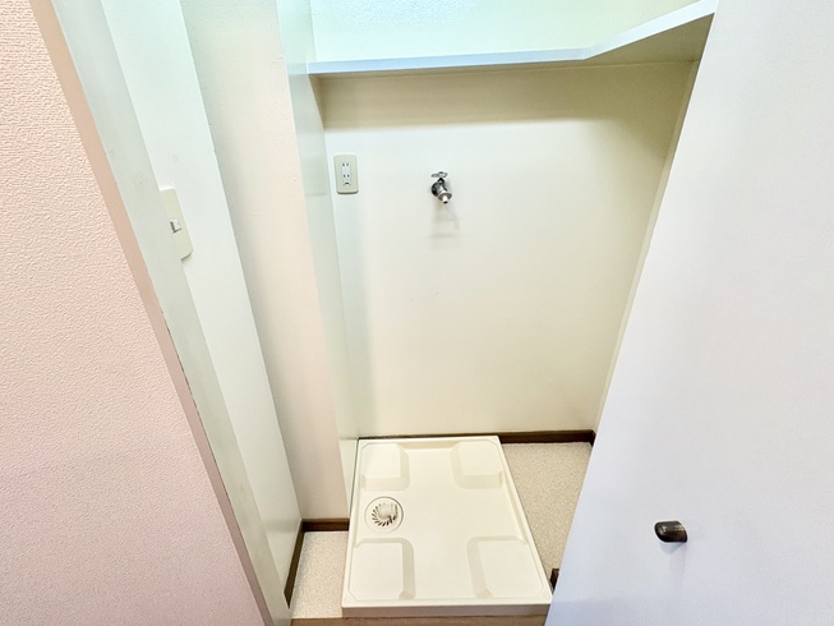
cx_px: 390
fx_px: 361
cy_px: 298
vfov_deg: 81.7
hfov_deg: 98.0
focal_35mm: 15
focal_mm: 2.22
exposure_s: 1/60
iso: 160
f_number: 2.2
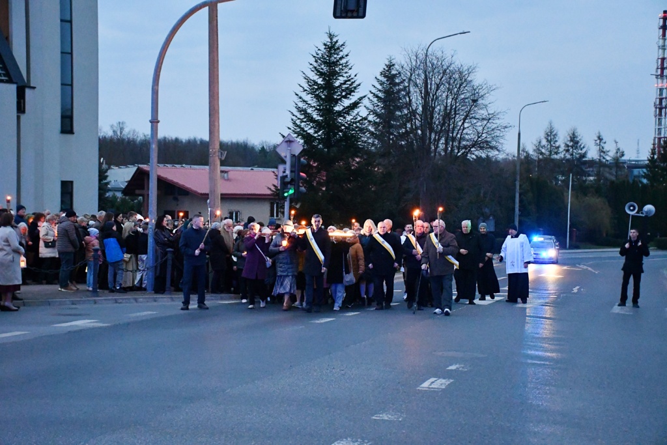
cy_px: 222
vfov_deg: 20.3
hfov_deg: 30.1
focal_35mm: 67
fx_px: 1241
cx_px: 334
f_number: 4.5
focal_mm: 45
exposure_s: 1/60
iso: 10000
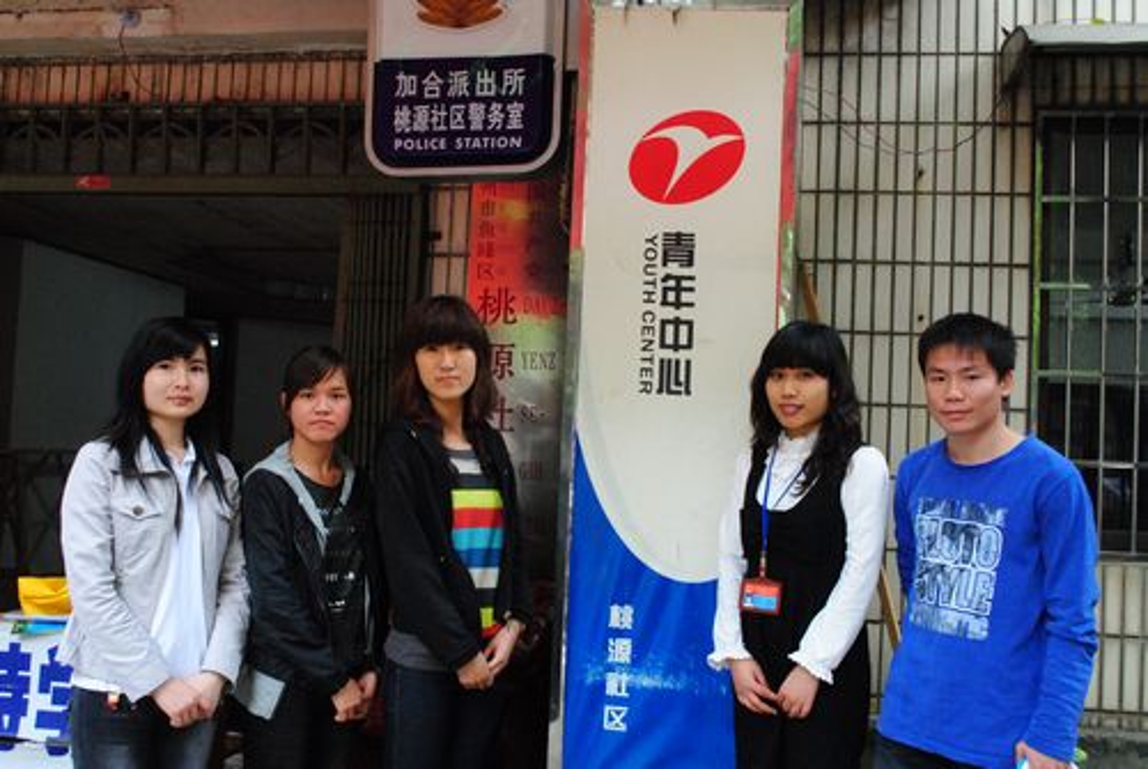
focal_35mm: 39
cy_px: 384
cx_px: 574
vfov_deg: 34.3
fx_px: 1245
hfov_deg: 49.5
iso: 1600
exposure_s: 1/50
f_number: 6.3
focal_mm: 26
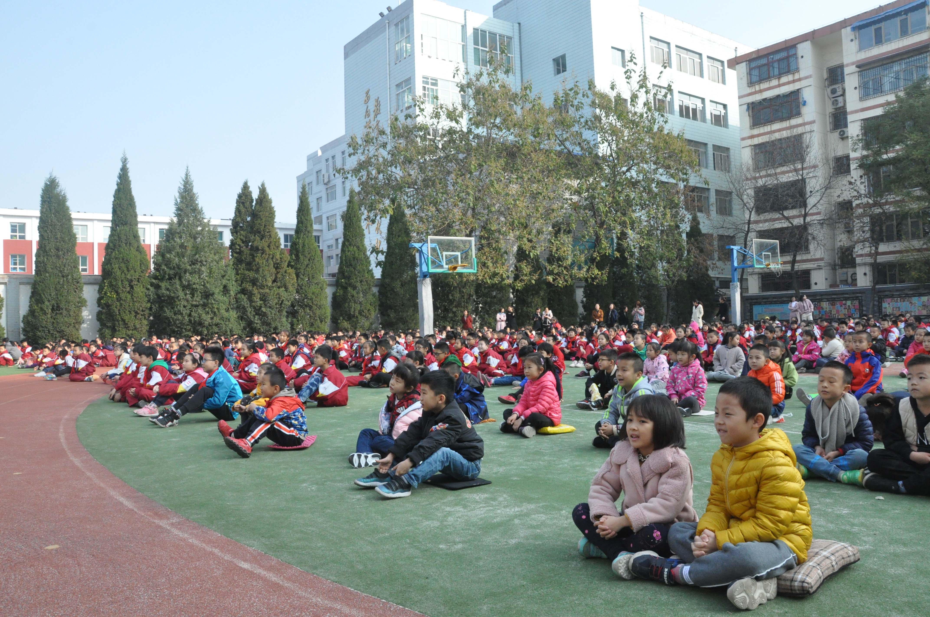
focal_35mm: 27
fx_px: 697
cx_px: 465
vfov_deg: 47.8
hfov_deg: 67.4
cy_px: 308
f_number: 13
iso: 1600
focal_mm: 18
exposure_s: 1/640
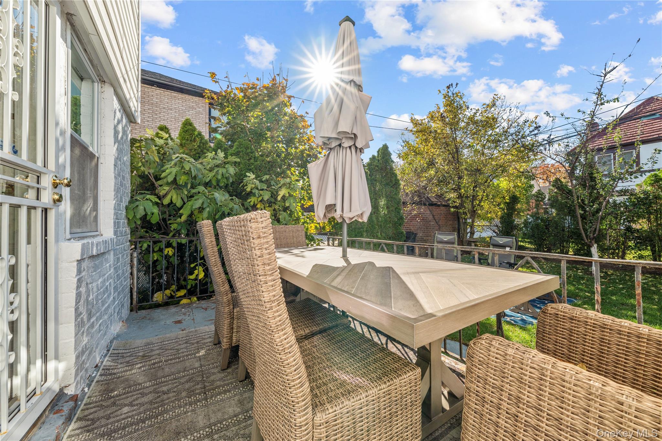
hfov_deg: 112.6
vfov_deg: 90.0
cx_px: 331
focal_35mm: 12
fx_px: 221
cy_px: 220
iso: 100
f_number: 11
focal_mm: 12
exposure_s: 1/40
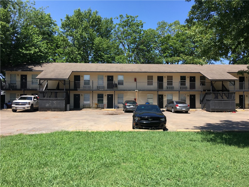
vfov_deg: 48.2
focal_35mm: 29
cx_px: 124
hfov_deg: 61.7
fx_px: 209
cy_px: 94
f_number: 2.2
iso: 25
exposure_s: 1/1054
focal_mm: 4.15
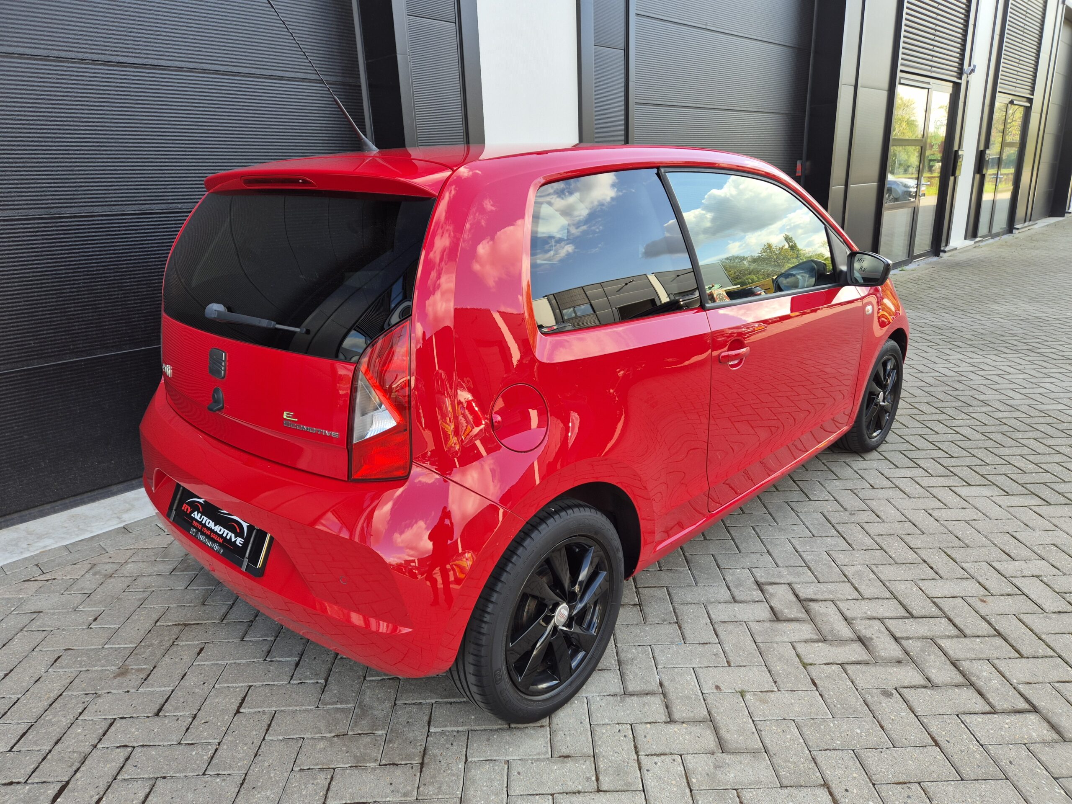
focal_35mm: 23
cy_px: 402
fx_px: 712
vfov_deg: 58.9
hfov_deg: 73.9
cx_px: 536
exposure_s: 1/253
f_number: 1.8
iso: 25
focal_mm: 5.4
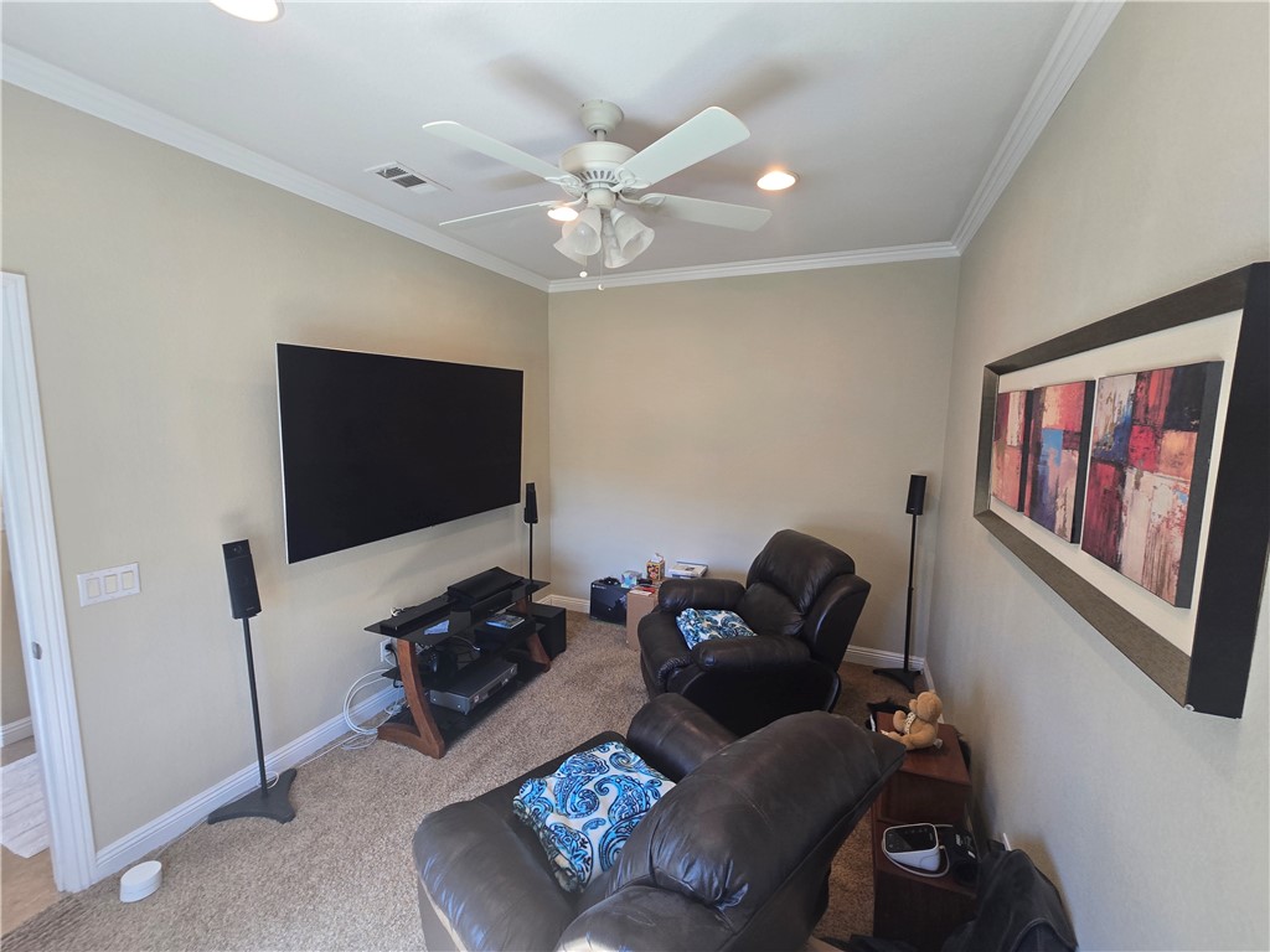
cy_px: 476
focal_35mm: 13
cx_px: 635
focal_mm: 2.2
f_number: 2.2
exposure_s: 1/60
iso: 80
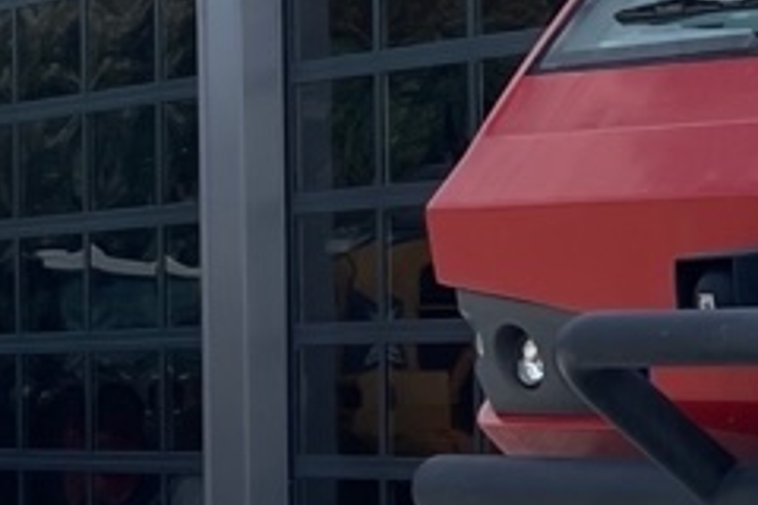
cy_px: 252
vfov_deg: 9.5
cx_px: 1860
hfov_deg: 11.6
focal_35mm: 144
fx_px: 3032
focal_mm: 5.1
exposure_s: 1/2545
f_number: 1.6
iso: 32
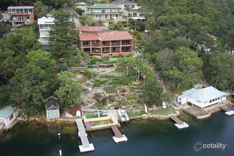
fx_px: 227
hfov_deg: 54.5
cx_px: 117
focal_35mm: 35
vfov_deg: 37.8
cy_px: 78
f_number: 5
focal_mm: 35
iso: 100
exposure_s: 1/200
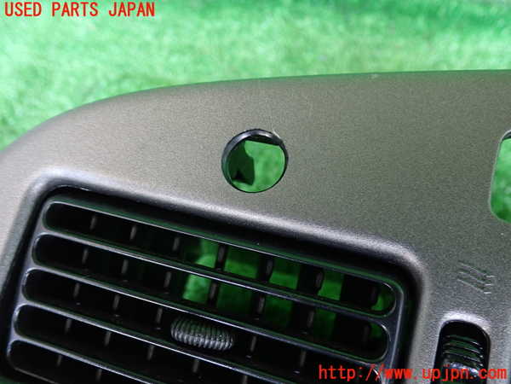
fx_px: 443
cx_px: 256
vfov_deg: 46.8
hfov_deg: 60.0
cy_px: 192
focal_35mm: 30
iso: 400
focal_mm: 5.4
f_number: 2.3
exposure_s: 1/30
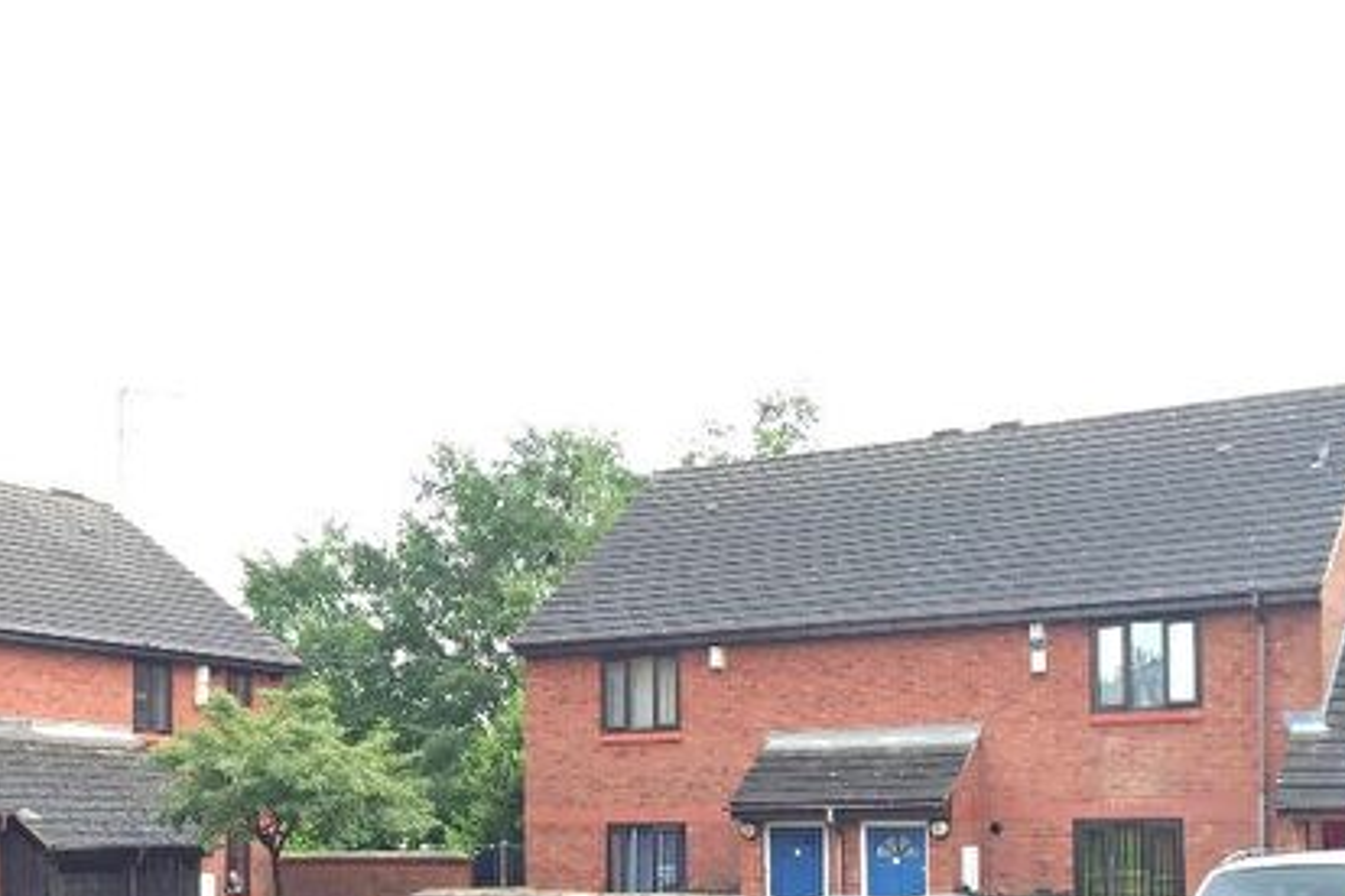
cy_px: 813
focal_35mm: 51
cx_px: 400
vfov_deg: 25.6
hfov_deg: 38.2
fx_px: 1905
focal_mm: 4.15
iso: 40
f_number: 2.2
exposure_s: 1/100
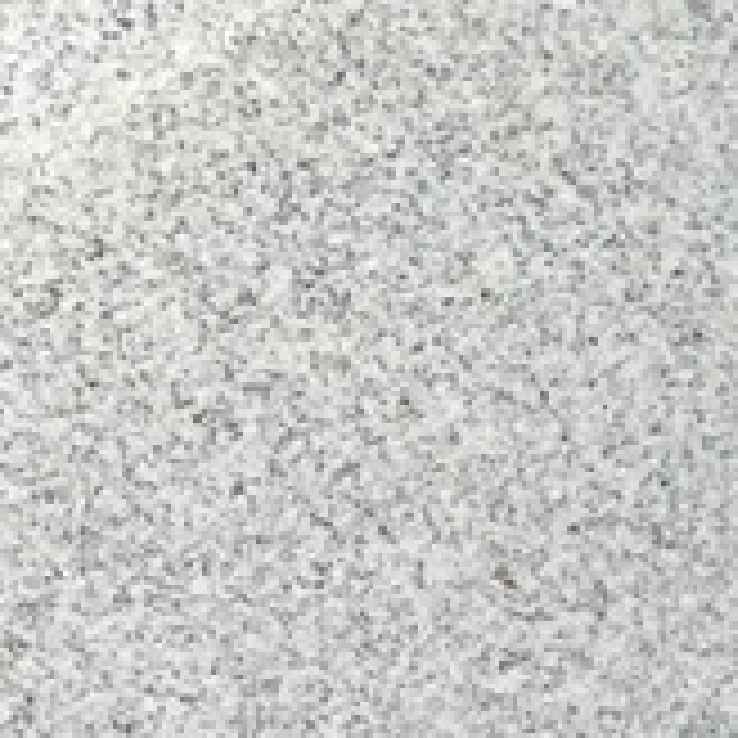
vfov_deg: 11.6
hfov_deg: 10.4
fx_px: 3618
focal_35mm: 150
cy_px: 119
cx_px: 1616
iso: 25
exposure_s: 1/306
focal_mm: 3.3
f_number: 2.4
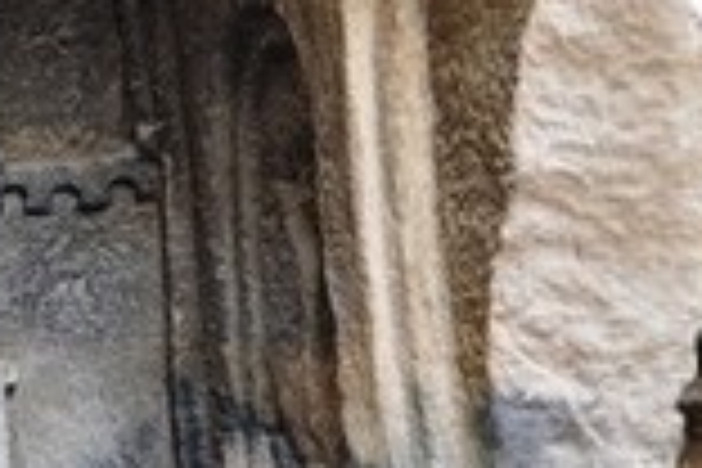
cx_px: -500
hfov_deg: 21.0
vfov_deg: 18.8
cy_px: 104
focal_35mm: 72
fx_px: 1404
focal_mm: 14
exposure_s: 1/25
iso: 100
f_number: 2.8
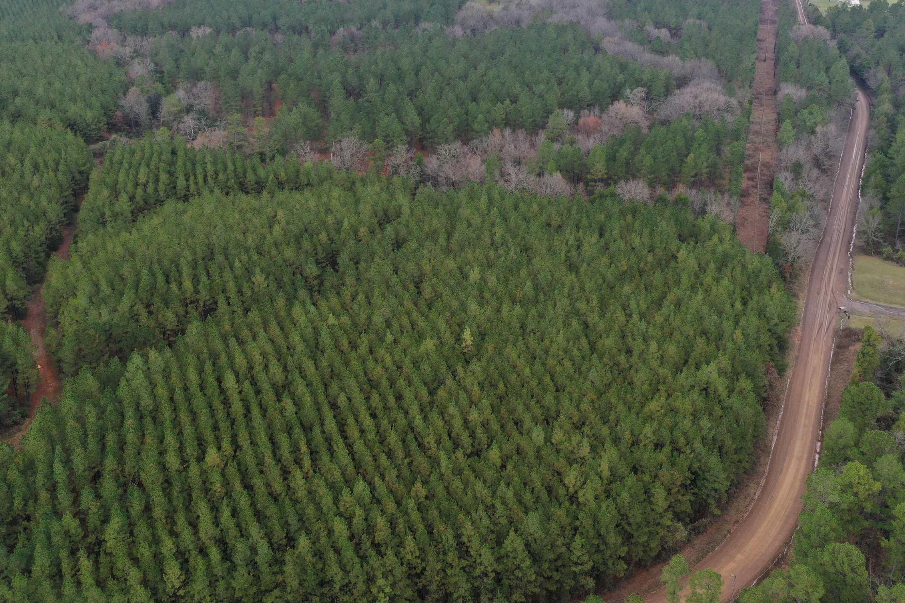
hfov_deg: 50.6
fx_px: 955
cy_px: 218
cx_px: 406
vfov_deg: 34.8
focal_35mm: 38
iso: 100
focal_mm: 10.26
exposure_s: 1/160
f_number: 4.5
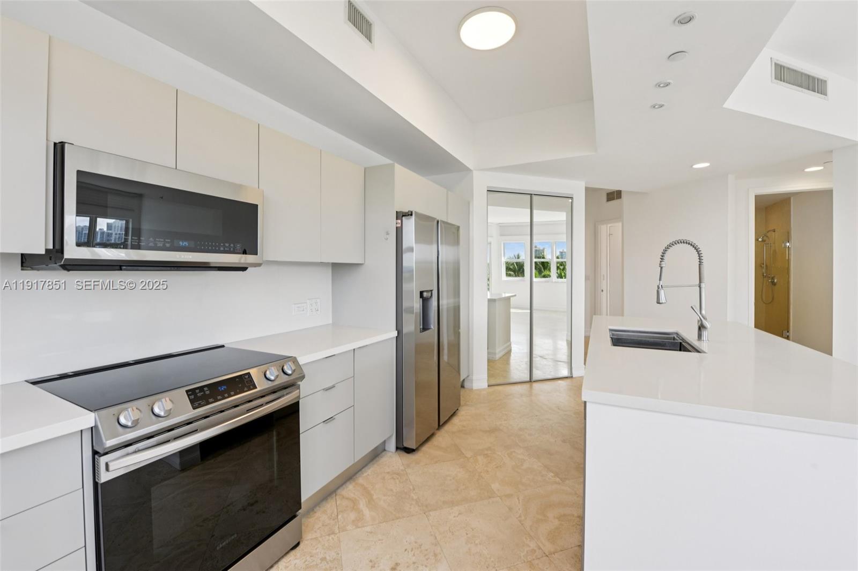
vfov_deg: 81.2
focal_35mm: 14
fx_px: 334
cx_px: 429
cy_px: 286
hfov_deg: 104.3
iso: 200
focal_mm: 14
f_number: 9
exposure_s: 1/40
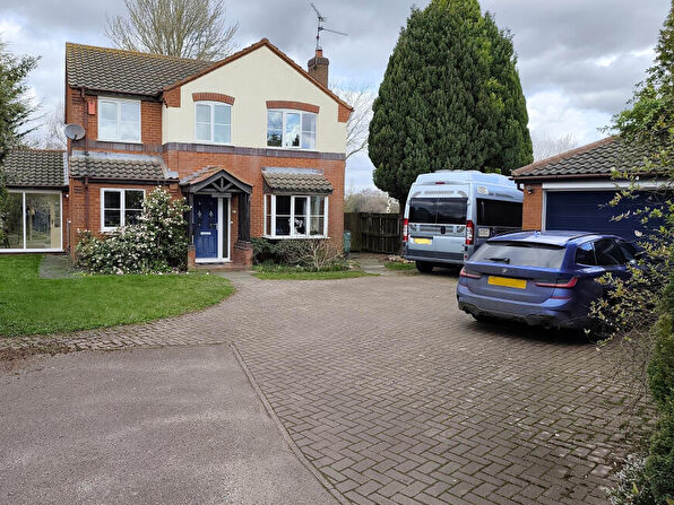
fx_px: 526
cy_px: 248
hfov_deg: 65.0
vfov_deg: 51.4
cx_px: 285
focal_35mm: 27
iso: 50
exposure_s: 1/520
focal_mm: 6.19
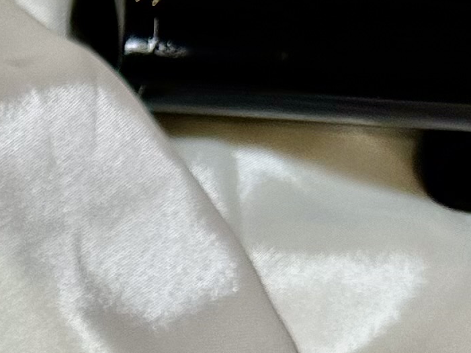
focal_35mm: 138
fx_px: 1878
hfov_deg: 11.4
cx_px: -728
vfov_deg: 9.6
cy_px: 830
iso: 160
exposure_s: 1/120
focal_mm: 6.86
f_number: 1.78
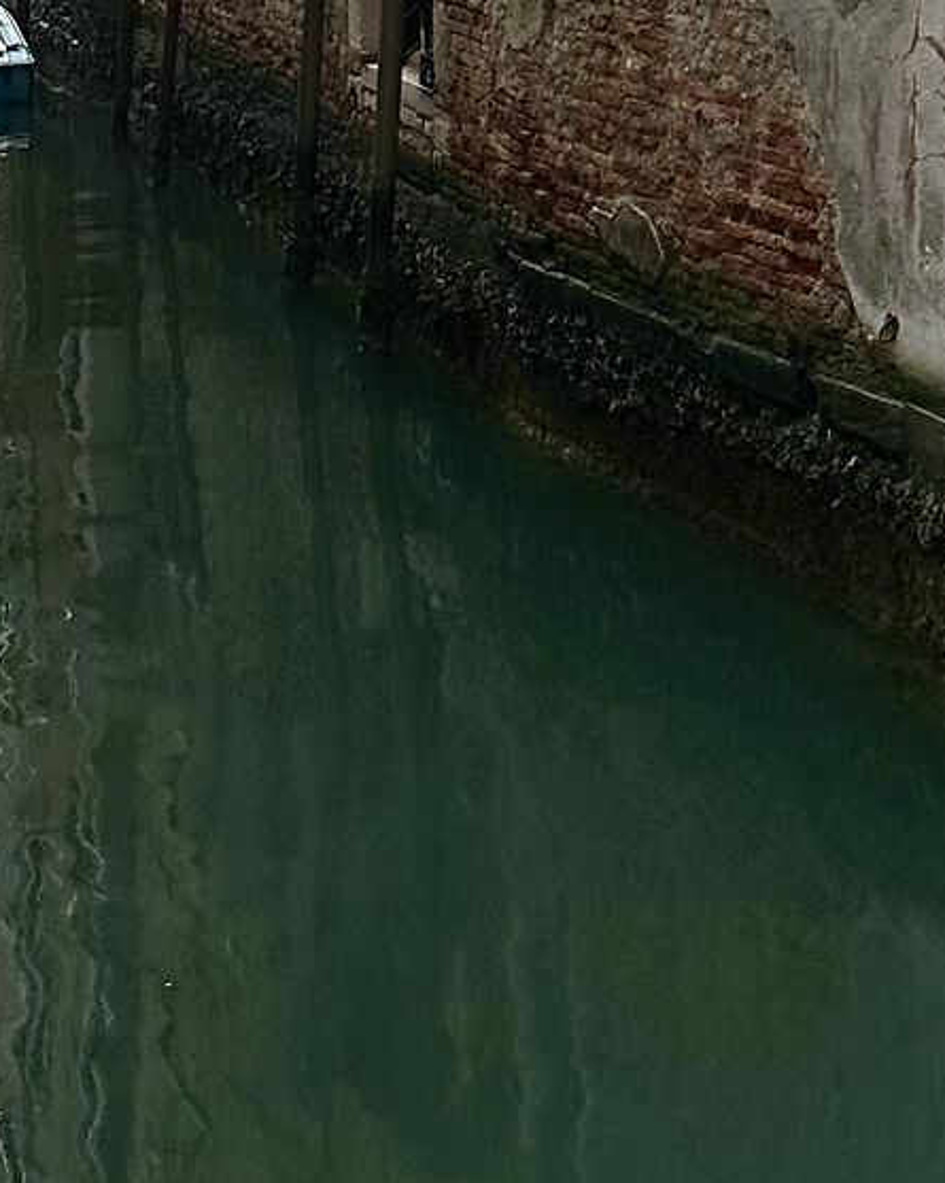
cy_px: -272
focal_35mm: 101
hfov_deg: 15.1
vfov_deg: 18.0
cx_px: 204
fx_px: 3534
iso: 80
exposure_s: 1/4348
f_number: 1.78
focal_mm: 6.86
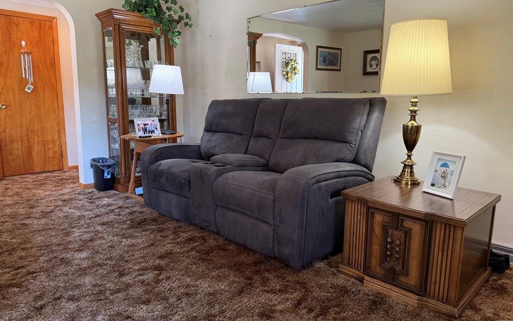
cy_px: 153
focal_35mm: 26
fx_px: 363
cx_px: 259
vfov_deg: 47.6
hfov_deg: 70.4
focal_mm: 6.76
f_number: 1.78
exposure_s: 1/60
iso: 160
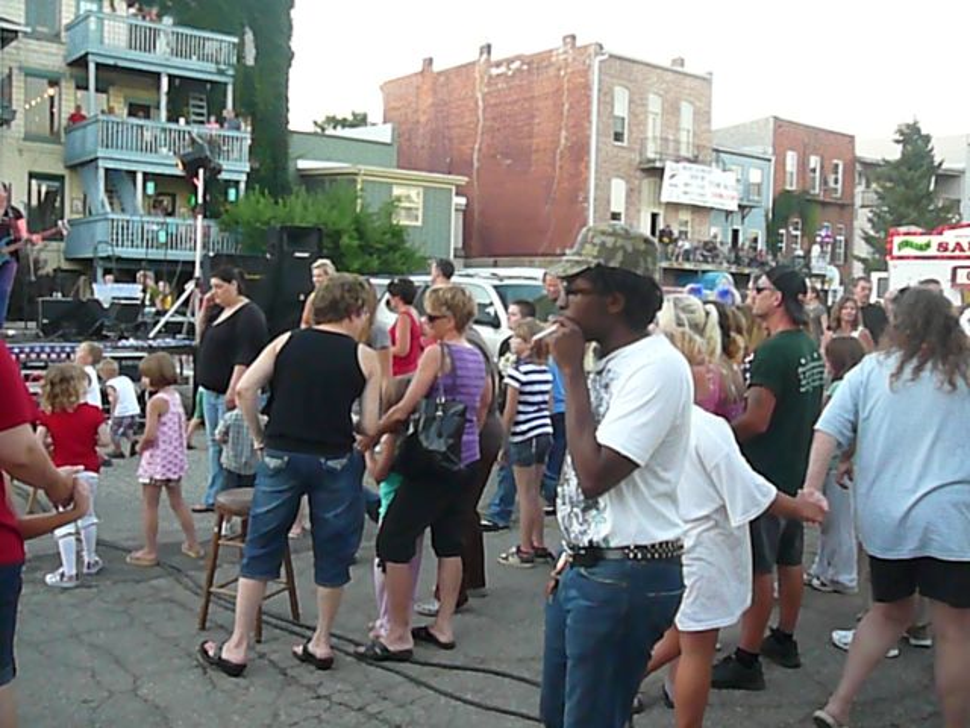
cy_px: 364
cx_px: 485
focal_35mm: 35
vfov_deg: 40.7
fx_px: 981
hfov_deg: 52.6
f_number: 2.8
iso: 800
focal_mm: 5.2
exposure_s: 1/160
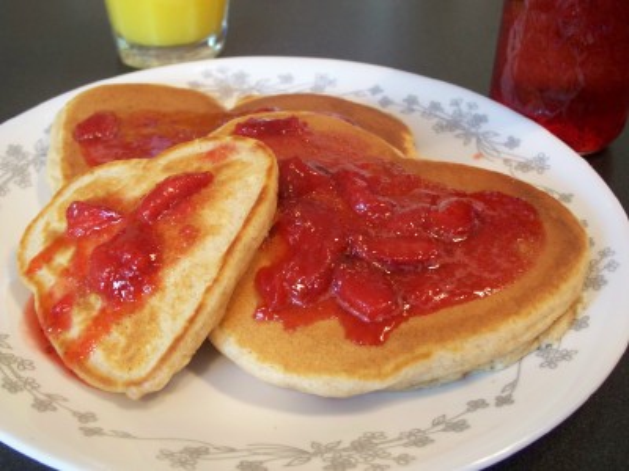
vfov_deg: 33.6
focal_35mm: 43
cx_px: 314
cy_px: 236
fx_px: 781
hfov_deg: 43.9
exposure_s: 1/13
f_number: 3.2
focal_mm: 9.1
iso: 200
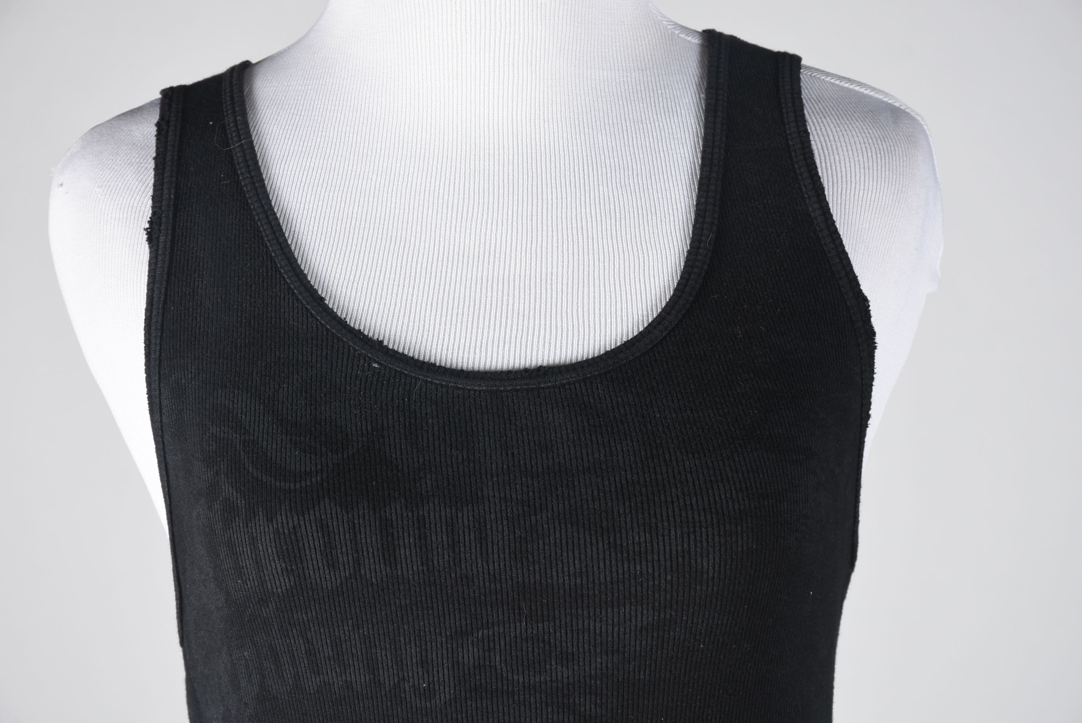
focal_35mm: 135
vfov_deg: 10.2
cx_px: 541
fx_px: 4061
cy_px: 362
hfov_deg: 15.2
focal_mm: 90
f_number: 10
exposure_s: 1/125
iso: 200
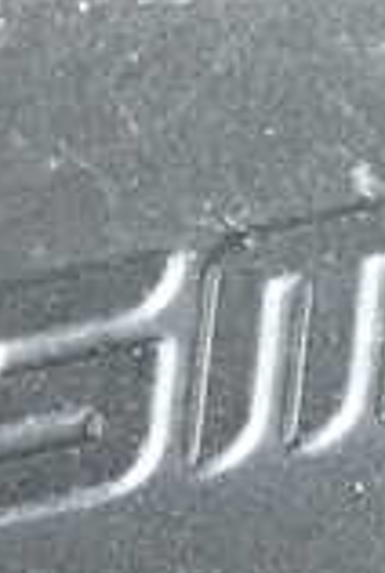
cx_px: -51
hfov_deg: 4.3
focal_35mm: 323
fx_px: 5159
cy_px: 747
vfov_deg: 6.3
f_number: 4.3
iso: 10000
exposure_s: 1/125
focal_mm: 14.62
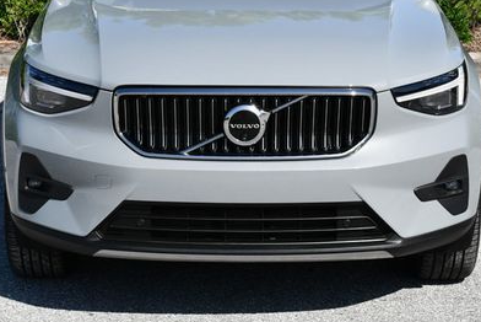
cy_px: 71
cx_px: 225
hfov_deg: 18.4
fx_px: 1484
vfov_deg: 12.3
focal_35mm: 111
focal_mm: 34
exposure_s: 1/320
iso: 100
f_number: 9
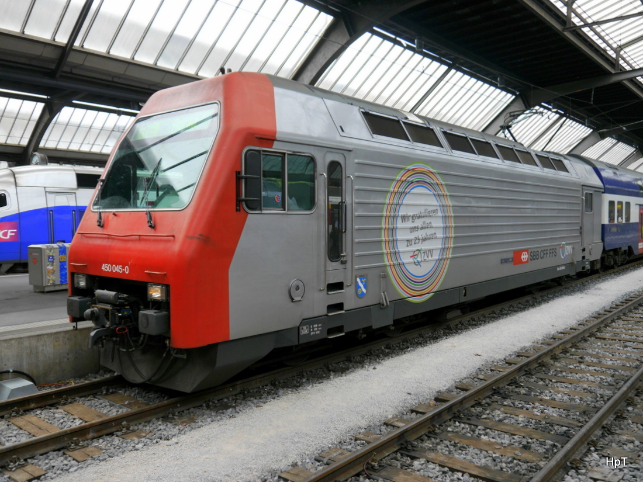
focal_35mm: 30
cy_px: 241
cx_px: 322
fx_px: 557
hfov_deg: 60.0
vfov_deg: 46.8
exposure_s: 1/125
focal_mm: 15
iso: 160
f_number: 4
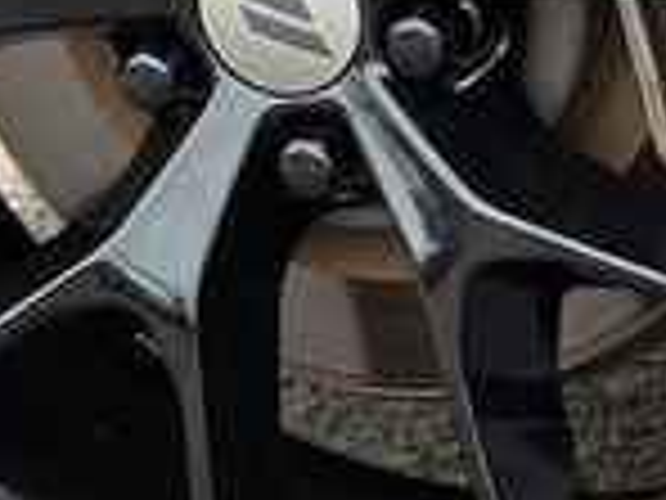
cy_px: 81
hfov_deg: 4.0
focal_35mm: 496
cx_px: 166
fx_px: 9543
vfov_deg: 3.0
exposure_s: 1/120
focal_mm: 18.6
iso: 50
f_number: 3.4
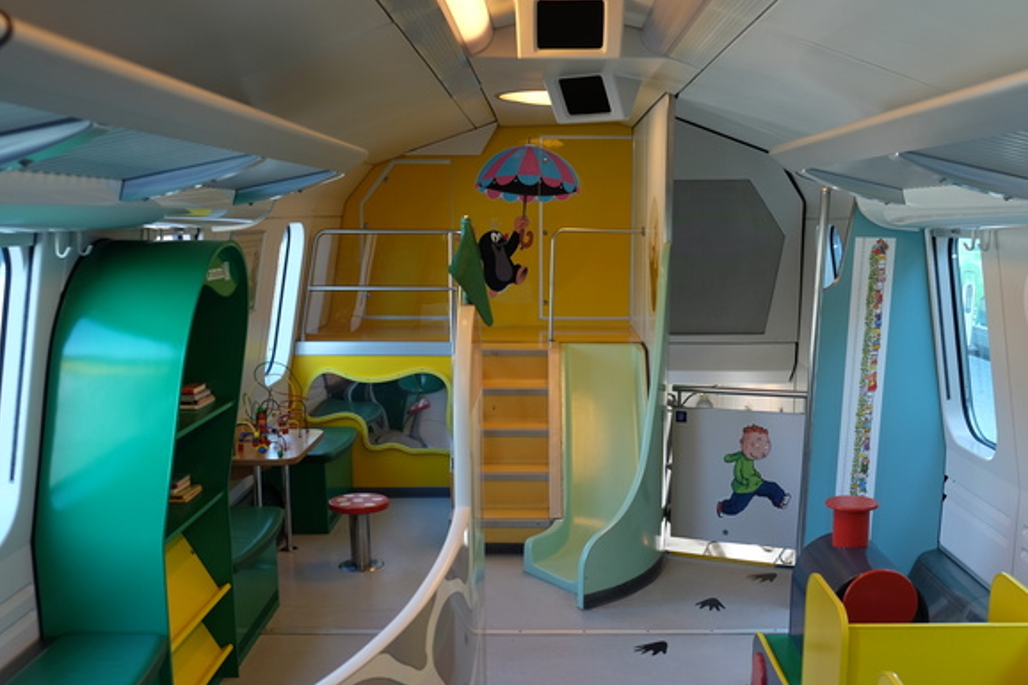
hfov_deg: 51.9
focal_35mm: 37
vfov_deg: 35.6
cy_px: 450
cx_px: 550
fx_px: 1056
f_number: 2.8
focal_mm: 18
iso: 200
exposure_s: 1/70
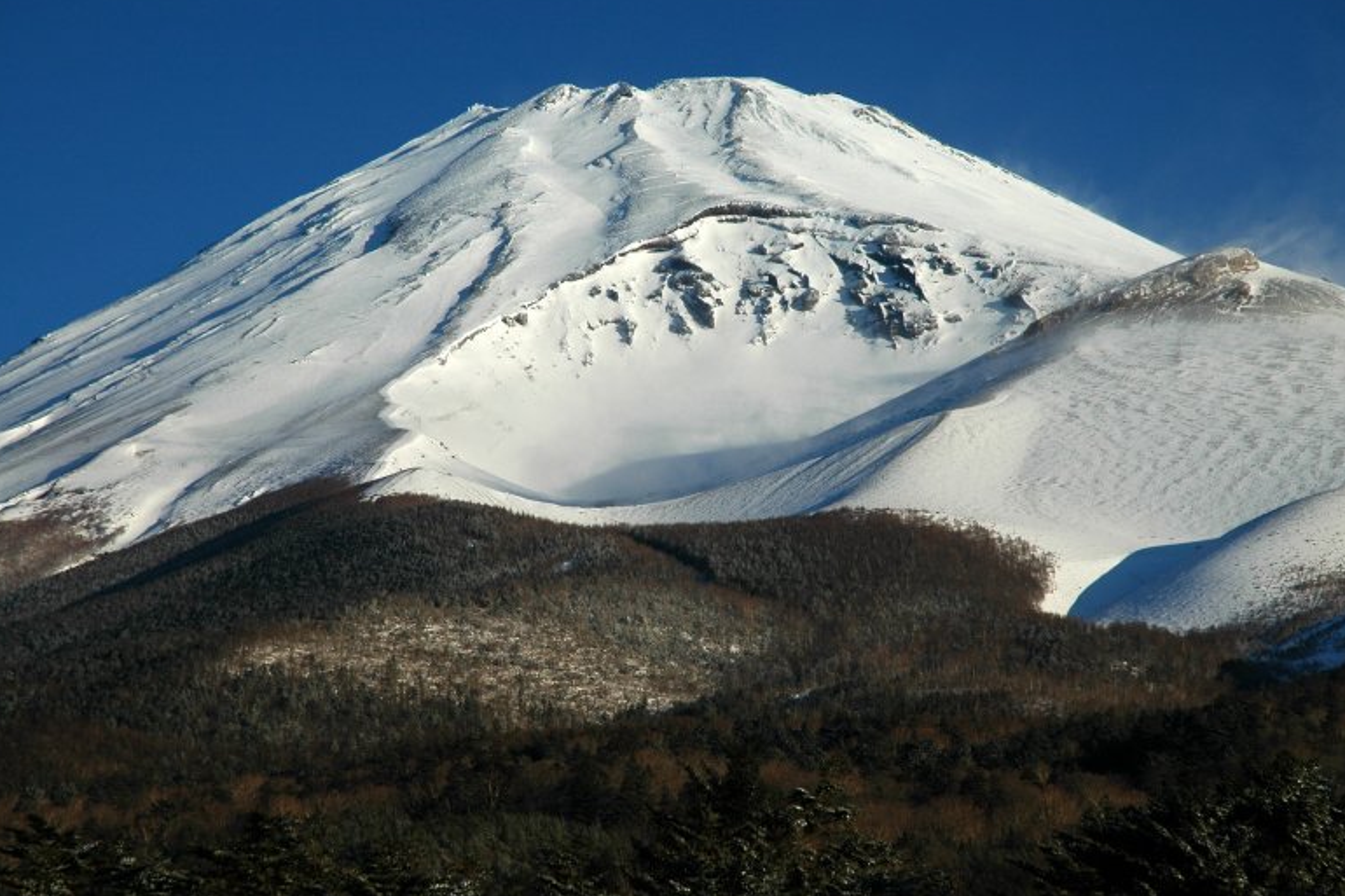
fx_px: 4071
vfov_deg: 12.6
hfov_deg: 18.8
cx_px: 690
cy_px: 438
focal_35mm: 109
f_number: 8
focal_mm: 70
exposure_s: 1/320
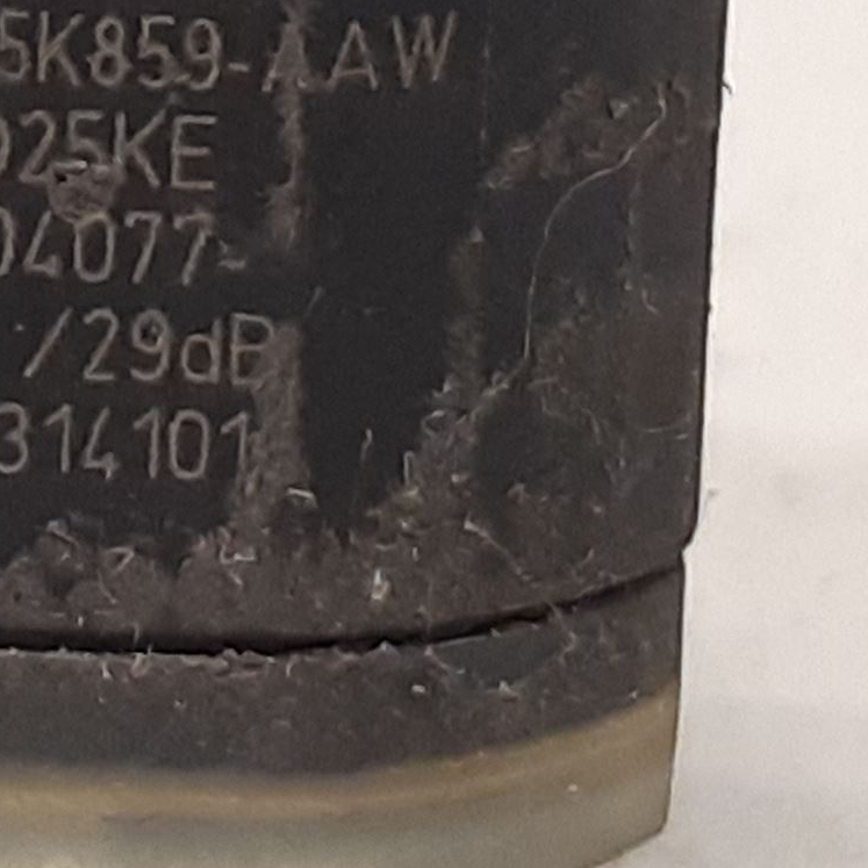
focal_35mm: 63
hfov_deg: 26.4
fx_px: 1787
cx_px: 79
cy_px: 220
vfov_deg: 26.9
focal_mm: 3.93
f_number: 1.7
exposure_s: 1/33
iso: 200
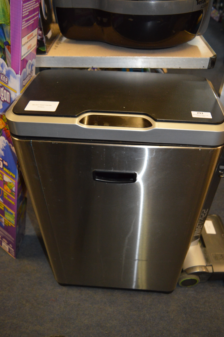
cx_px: 112
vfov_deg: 67.4
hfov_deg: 47.8
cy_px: 168
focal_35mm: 27
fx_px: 252
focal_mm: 18
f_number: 3.5
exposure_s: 1/60
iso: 1800
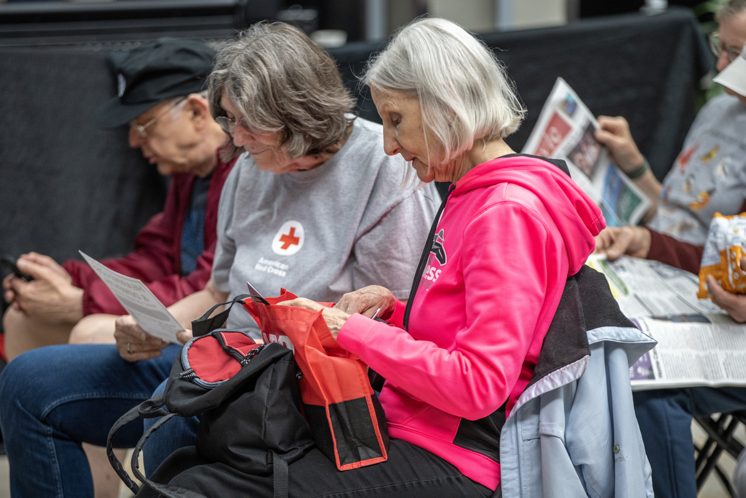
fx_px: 3315
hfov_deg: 12.8
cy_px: 249
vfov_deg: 8.6
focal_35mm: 160
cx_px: 373
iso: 1100
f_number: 2.8
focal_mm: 160
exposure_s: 1/250
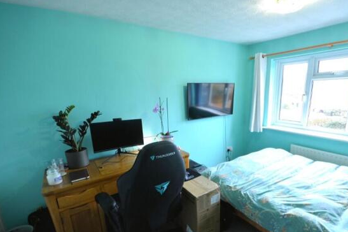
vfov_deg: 66.7
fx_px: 174
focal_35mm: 18
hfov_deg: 89.1
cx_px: 206
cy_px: 138
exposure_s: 1/13
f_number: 8
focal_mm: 10
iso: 400
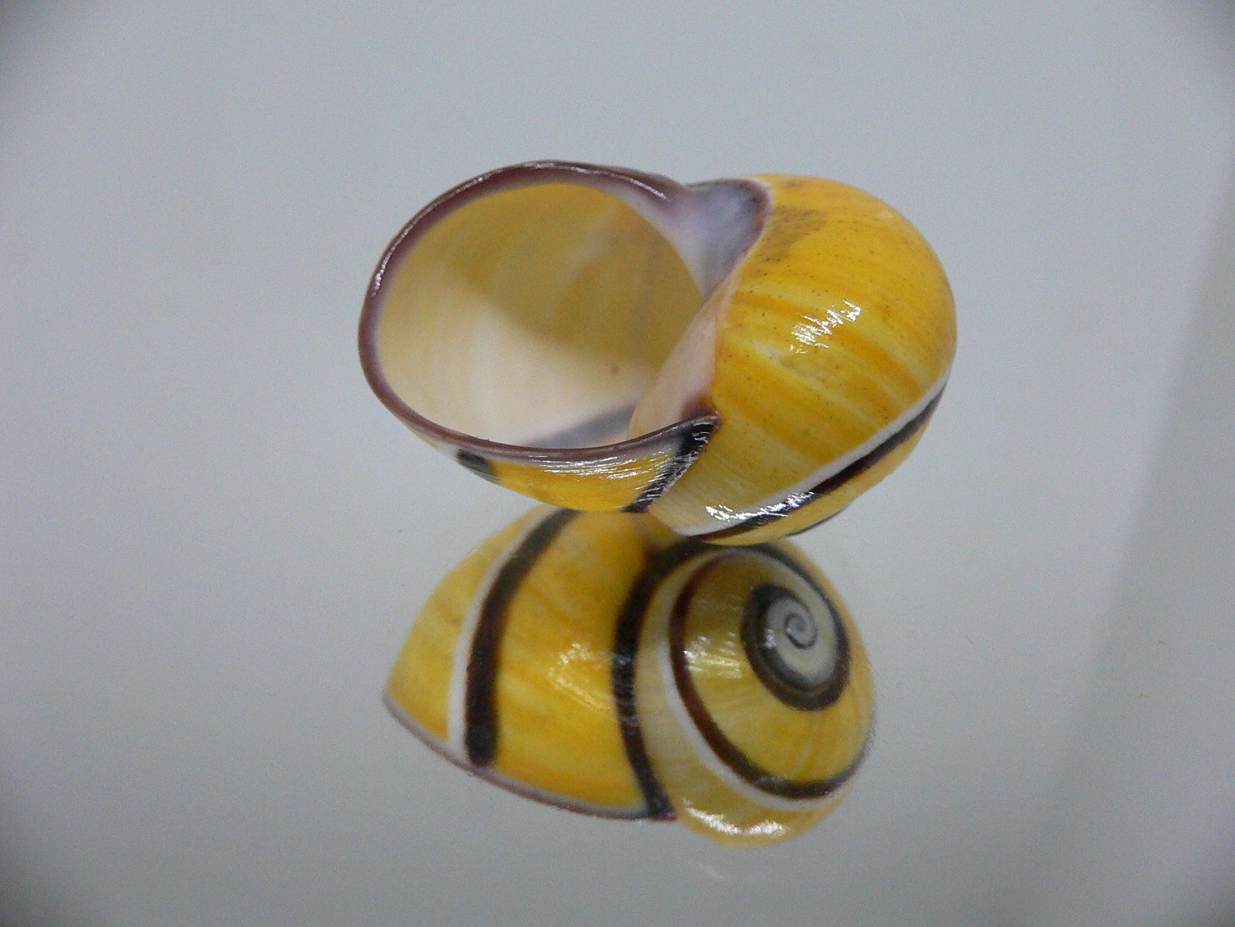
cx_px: 618
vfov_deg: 40.7
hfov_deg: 52.6
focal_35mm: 35
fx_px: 1249
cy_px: 464
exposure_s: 1/60
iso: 200
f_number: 2.8
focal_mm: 4.6
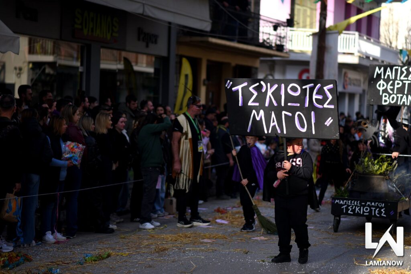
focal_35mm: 85
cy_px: 137
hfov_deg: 23.9
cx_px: 206
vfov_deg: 16.1
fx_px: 970
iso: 140
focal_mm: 85
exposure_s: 1/4000
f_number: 2
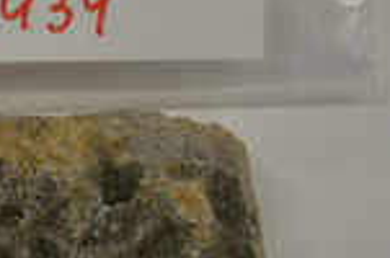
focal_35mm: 381
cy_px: 132
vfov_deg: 3.6
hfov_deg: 5.4
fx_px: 4124
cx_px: -62
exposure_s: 1/125
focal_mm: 85
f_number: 5.6
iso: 800
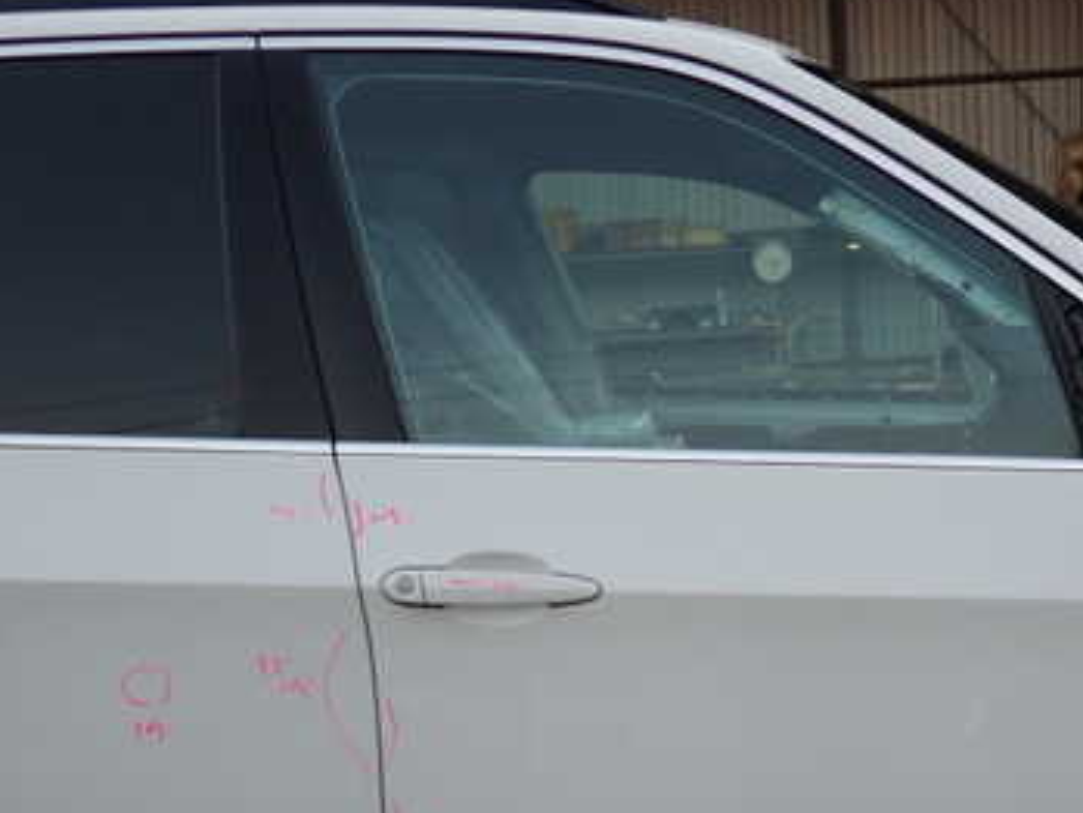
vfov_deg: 26.3
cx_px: 779
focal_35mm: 55
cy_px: 602
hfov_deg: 34.4
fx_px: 1721
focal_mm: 5.79
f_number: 2.4
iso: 125
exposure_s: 1/60
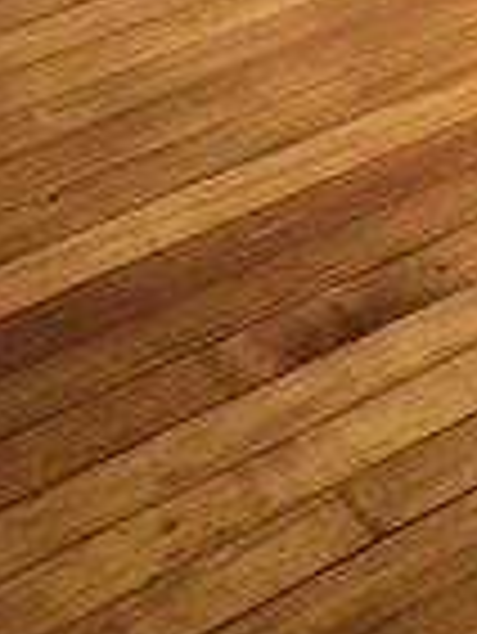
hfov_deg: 11.8
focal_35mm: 125
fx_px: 2293
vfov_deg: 12.4
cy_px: -890
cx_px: 423
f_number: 1.7
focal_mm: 6.3
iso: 80
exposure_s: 1/120
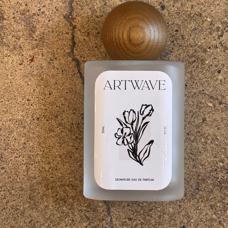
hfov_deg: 22.7
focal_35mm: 76
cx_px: 132
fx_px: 566
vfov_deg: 22.8
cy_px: 108
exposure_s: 1/33
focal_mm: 5.96
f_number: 1.6
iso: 200
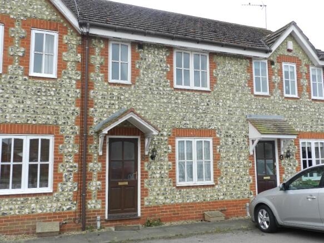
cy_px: 122
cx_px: 162
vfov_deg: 44.1
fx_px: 299
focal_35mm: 32
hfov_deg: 56.8
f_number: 3.7
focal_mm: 5.6
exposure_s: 1/400
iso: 160
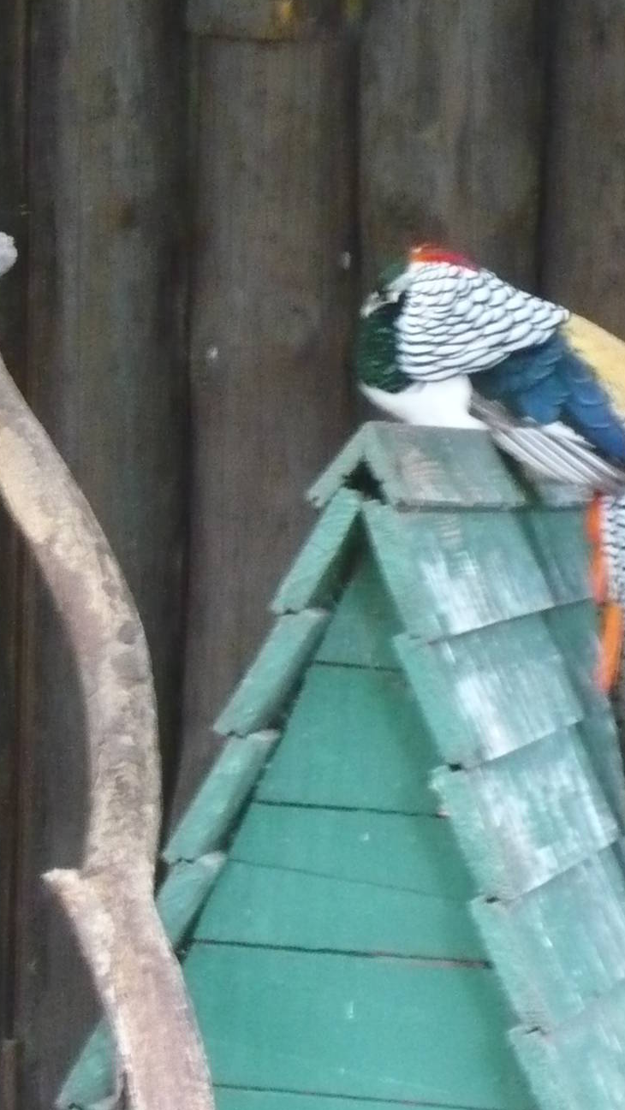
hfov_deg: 5.6
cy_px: 648
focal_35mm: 215
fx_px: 6331
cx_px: 480
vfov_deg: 10.0
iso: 800
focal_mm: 16.5
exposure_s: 1/15
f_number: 5.1
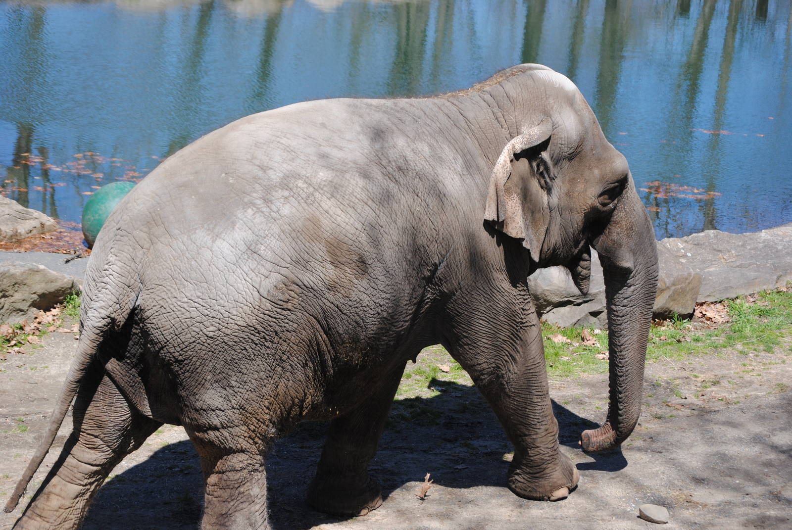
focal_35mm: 98
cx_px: 396
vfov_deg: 14.1
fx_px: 2148
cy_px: 265
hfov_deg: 20.9
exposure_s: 1/500
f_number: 5.6
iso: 140
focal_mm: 65
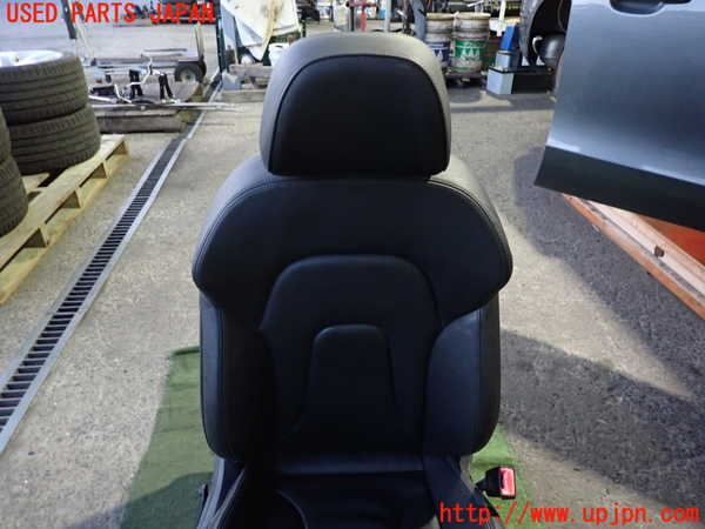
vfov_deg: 54.9
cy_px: 264
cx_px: 352
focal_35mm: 25
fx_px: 509
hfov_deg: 69.4
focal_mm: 4.5
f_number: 2
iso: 800
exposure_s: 1/25
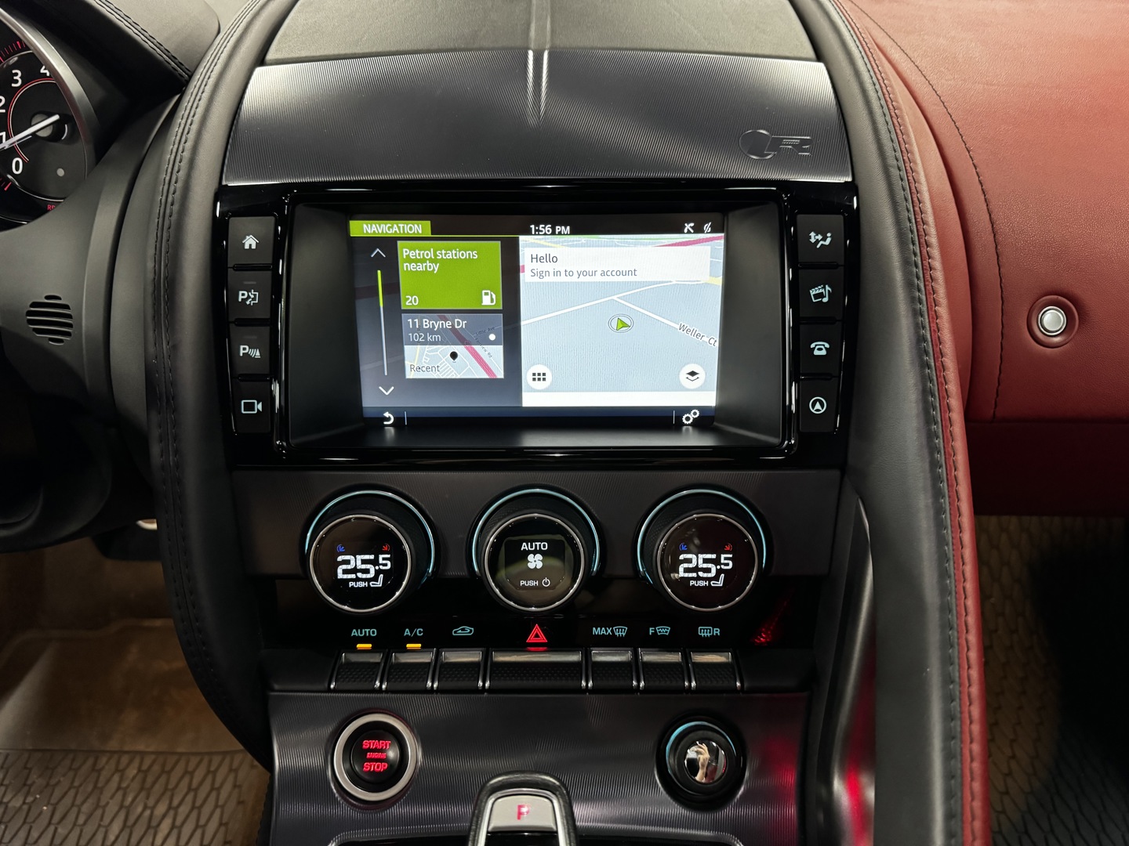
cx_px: 564
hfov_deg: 71.6
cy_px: 423
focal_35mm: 24
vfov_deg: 56.8
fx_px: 783
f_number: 1.78
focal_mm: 6.86
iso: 800
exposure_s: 1/39
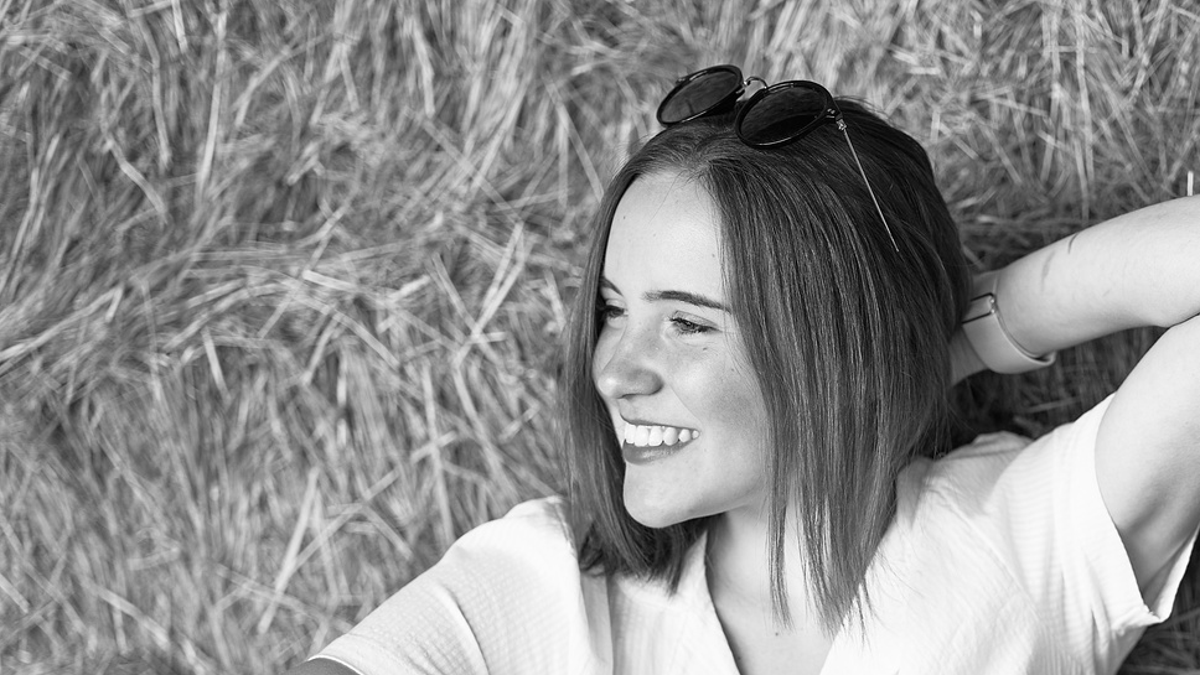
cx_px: 983
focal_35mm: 149
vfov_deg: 8.1
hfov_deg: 14.3
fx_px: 4742
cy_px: 592
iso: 100
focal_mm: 85
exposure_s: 1/400
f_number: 1.8
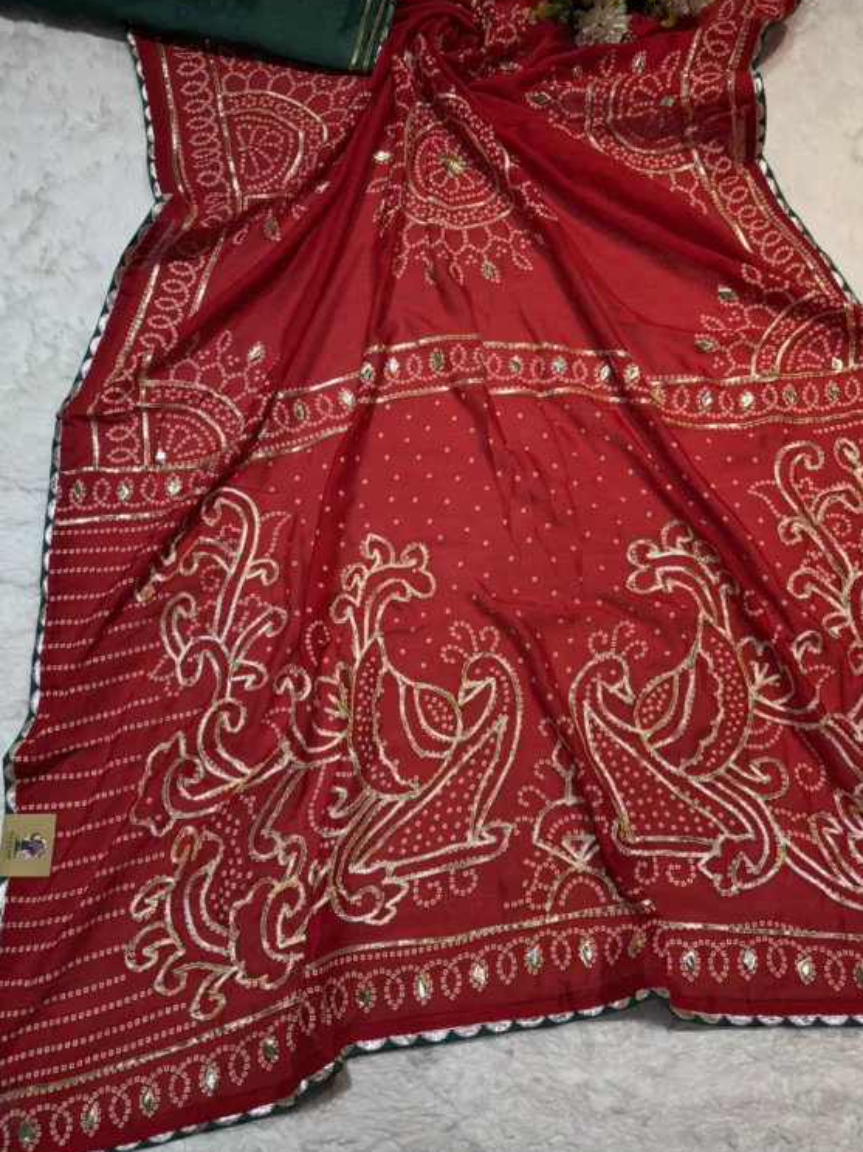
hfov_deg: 49.7
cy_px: 552
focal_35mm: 28
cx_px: 440
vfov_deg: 63.4
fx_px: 931
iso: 32
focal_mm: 5.96
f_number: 1.6
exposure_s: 1/100
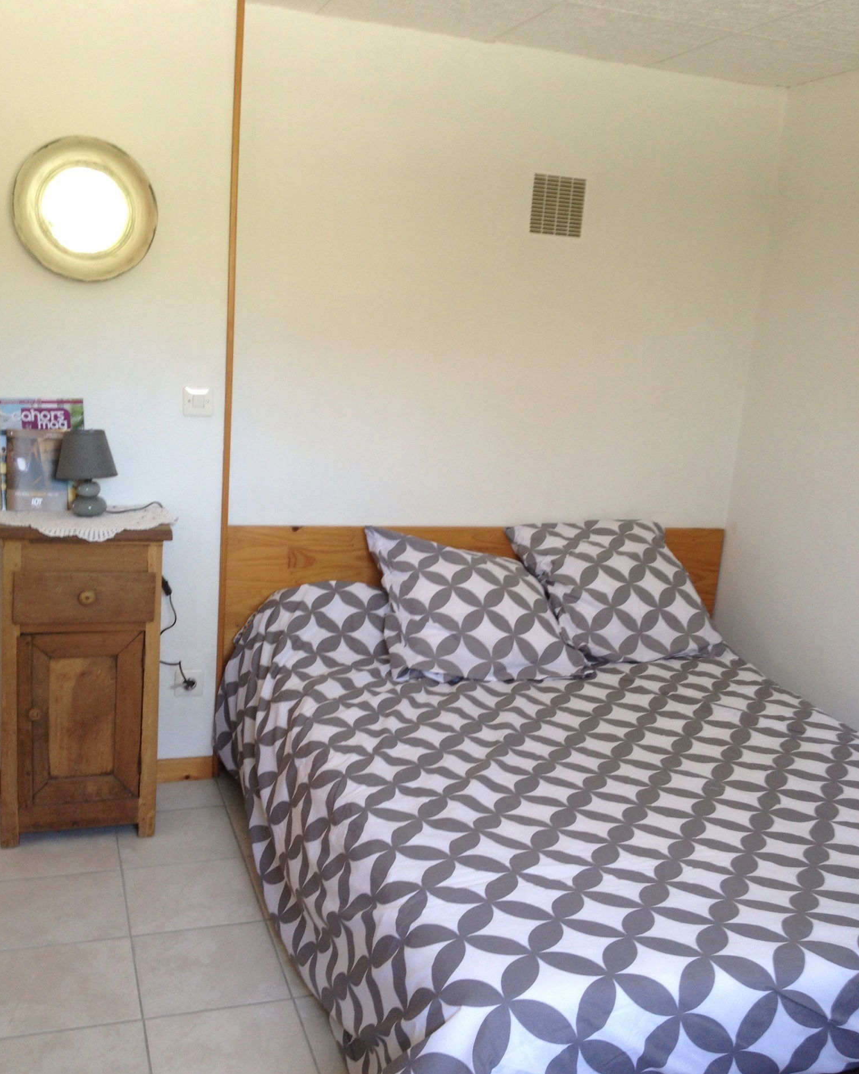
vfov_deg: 49.1
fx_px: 1176
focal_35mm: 37
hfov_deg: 40.1
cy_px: 558
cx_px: 424
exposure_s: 1/20
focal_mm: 4.28
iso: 64
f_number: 2.4
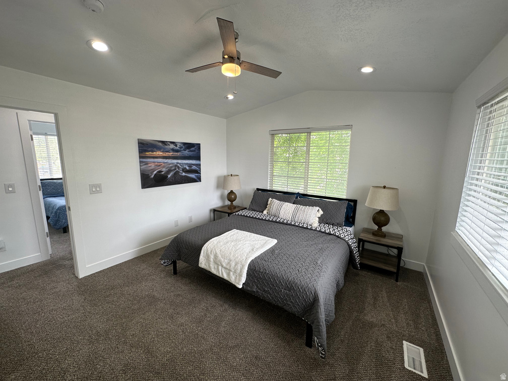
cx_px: 254
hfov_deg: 102.1
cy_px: 190
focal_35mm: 14
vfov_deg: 85.7
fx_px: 205
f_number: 2.2
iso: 64
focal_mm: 2.22
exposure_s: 1/120
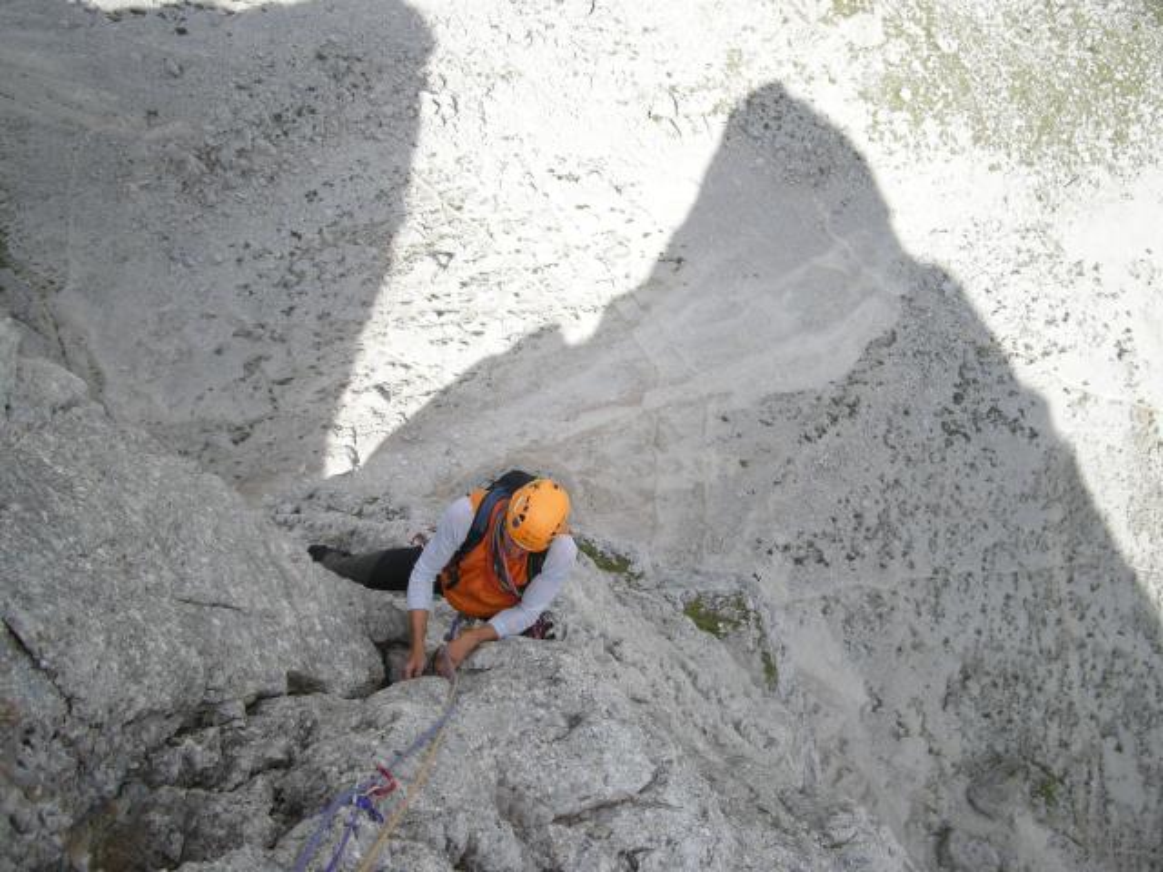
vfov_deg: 38.7
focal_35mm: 37
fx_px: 1243
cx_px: 582
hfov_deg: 50.1
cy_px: 436
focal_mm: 7.9
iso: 64
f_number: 2.8
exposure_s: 1/641
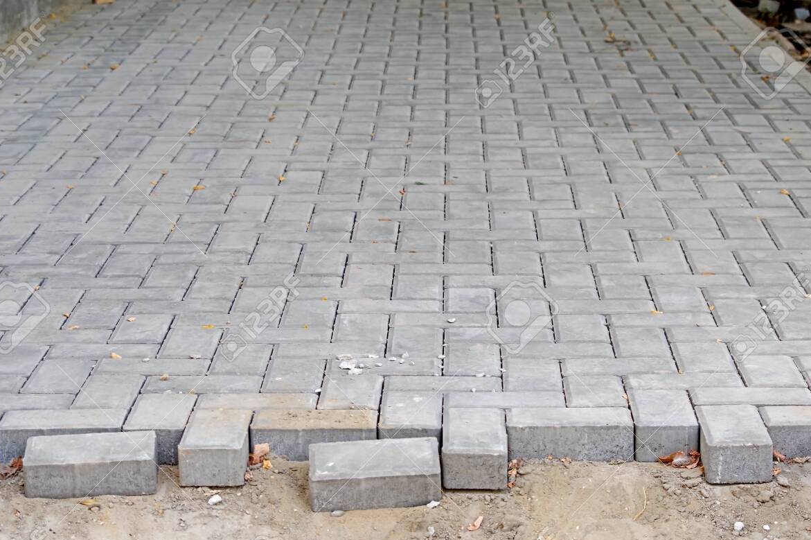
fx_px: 2061
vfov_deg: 14.9
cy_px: 288
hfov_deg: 22.3
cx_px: 389
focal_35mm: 92
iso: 200
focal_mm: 55
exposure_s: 1/60
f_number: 5.6
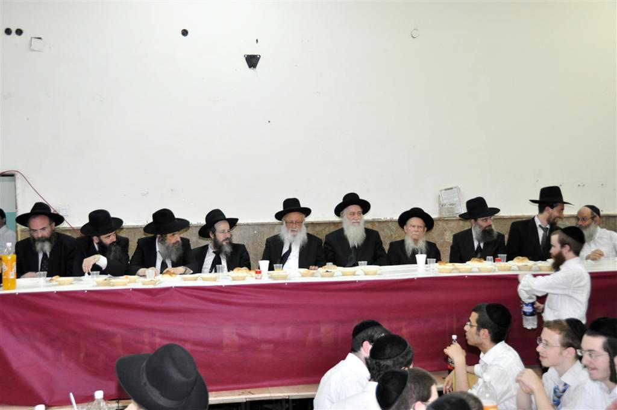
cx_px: 308
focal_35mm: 42
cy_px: 205
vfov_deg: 31.8
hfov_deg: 46.5
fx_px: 719
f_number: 4
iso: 800
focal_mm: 28
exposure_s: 1/60
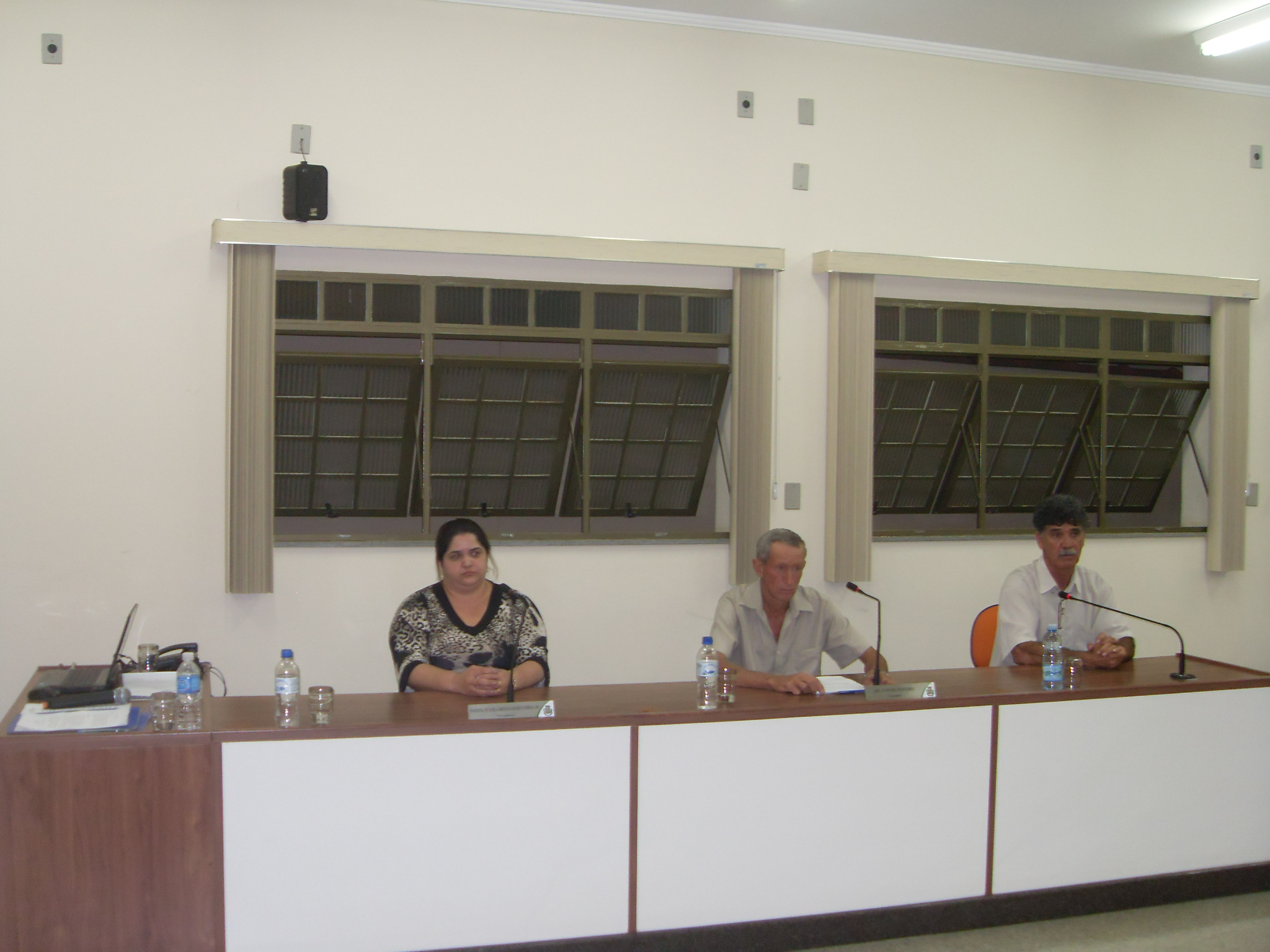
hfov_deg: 50.1
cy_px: 476
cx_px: 635
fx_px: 1357
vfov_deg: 38.7
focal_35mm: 37
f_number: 2.8
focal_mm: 6.3
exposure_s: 1/45
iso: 160
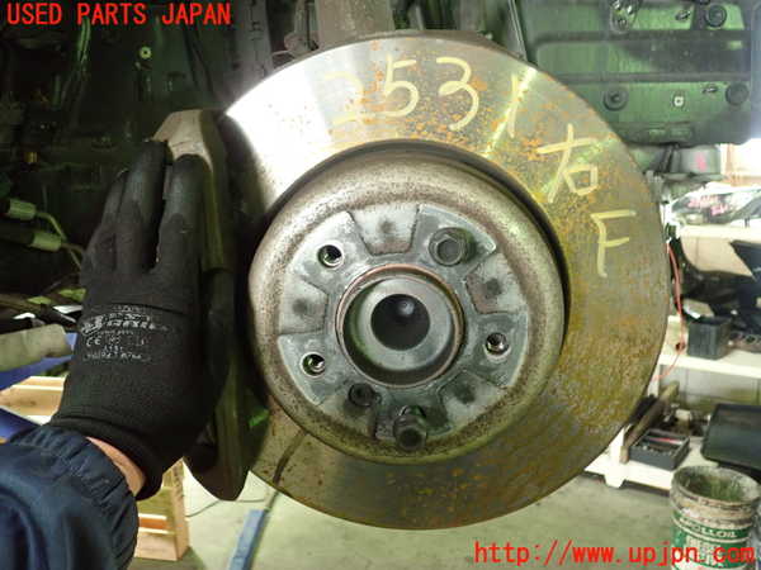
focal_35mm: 30
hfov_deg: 60.0
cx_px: 380
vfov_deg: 46.8
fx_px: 660
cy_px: 285
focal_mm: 5.5
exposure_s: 1/40
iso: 800
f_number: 2.3
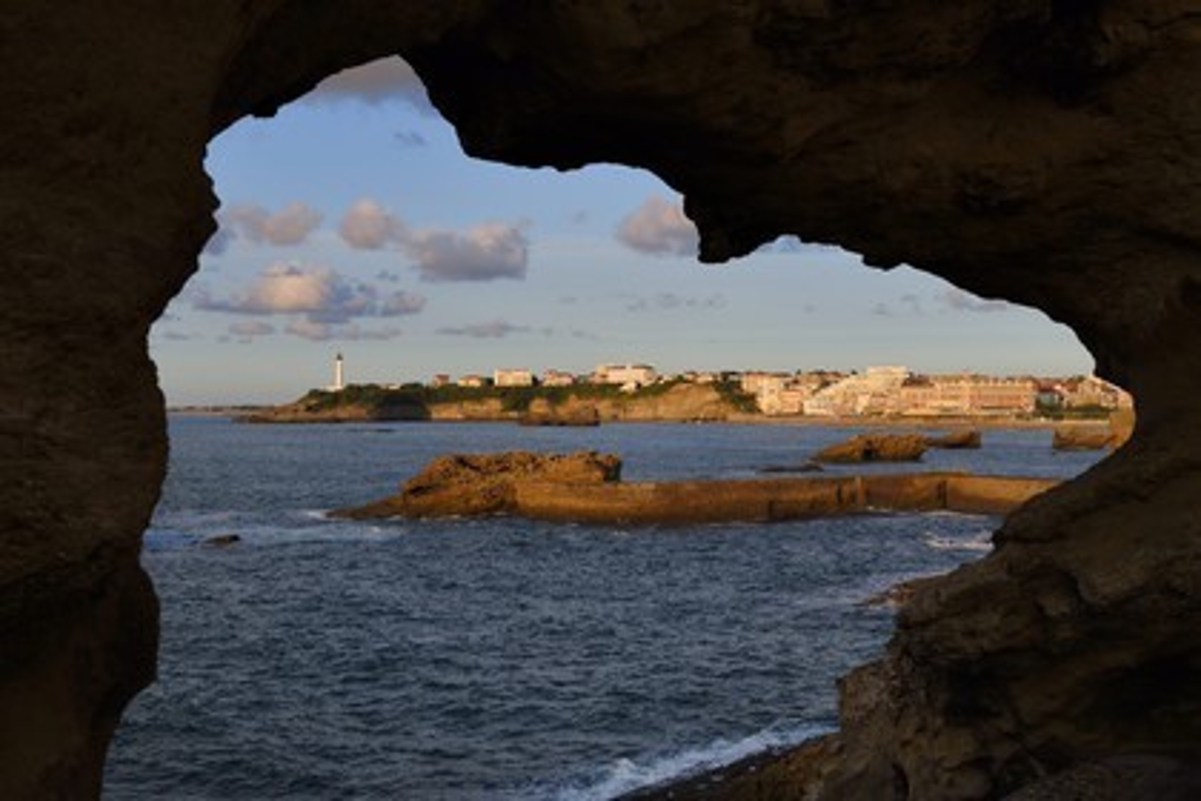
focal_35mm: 44
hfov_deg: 44.5
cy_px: 400
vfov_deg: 30.5
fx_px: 1468
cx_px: 600
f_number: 16
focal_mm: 44
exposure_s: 1/100
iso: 200
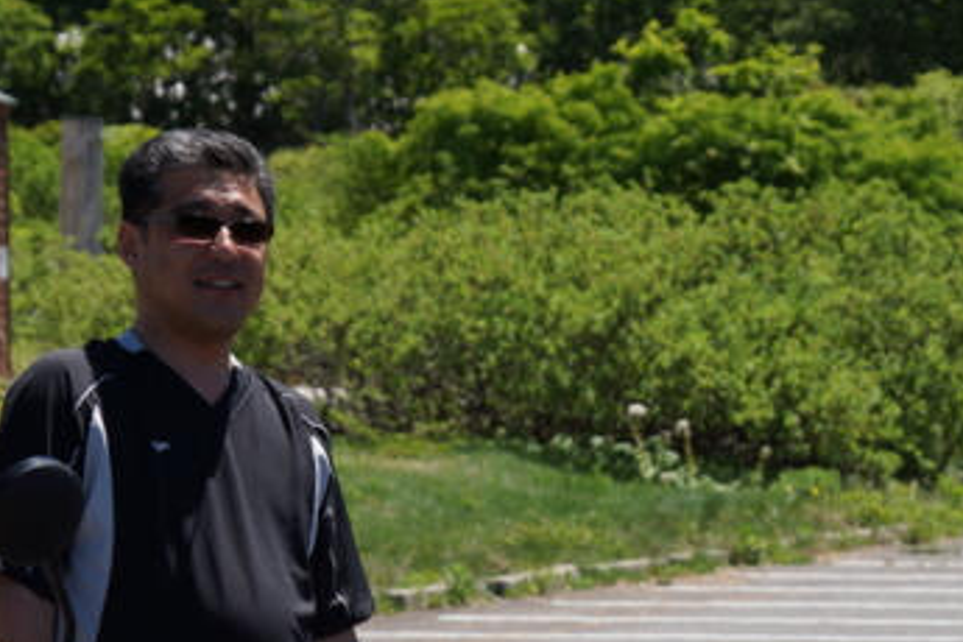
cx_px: 773
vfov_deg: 4.3
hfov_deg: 6.4
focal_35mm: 320
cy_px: 618
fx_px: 8559
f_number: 8
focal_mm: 92
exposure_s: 1/320
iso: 100
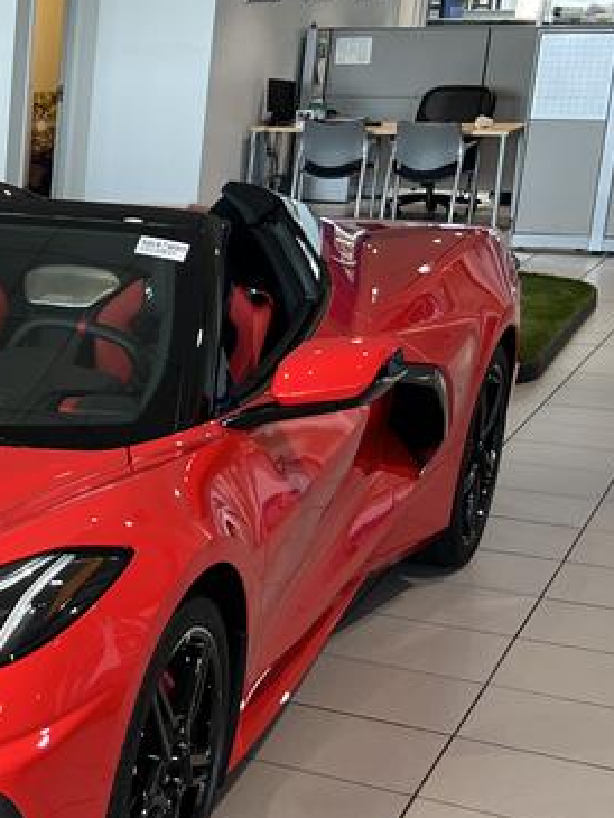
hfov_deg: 17.0
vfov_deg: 26.6
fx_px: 1725
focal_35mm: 73
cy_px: 491
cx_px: -453
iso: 80
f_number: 1.5
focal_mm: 5.7
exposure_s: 1/120
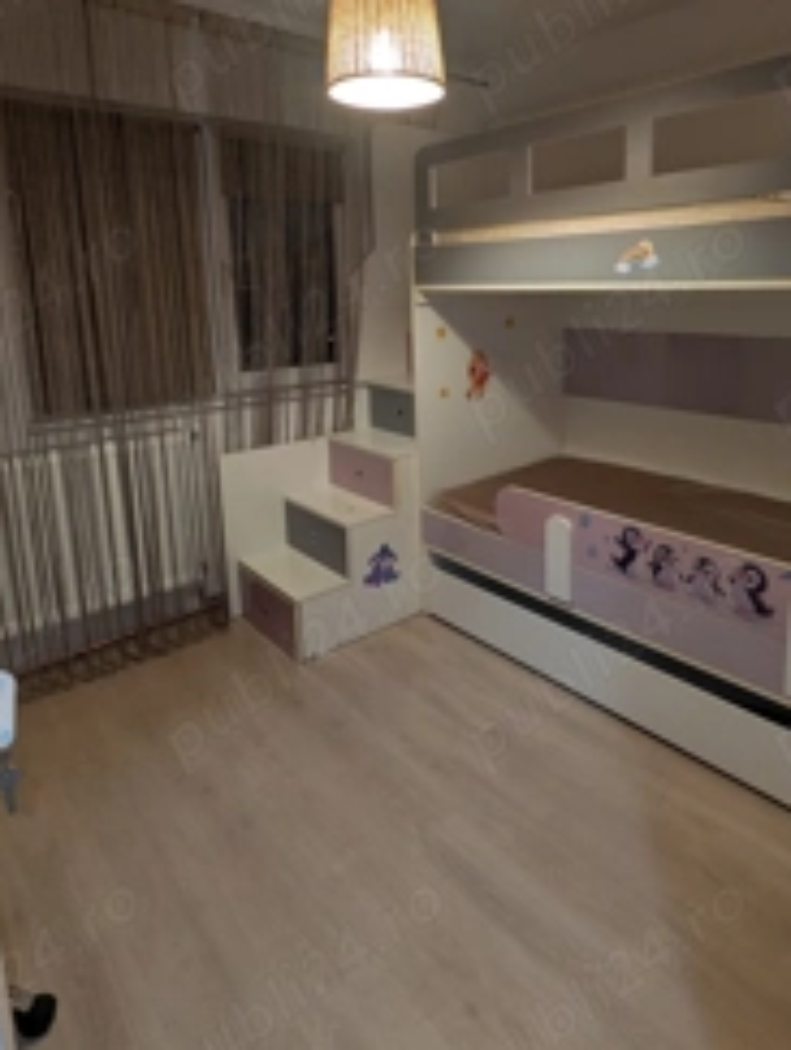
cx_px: 454
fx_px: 699
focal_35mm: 23
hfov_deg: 58.8
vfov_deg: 72.7
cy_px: 398
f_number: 2.2
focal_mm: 1.83
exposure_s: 1/25
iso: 143
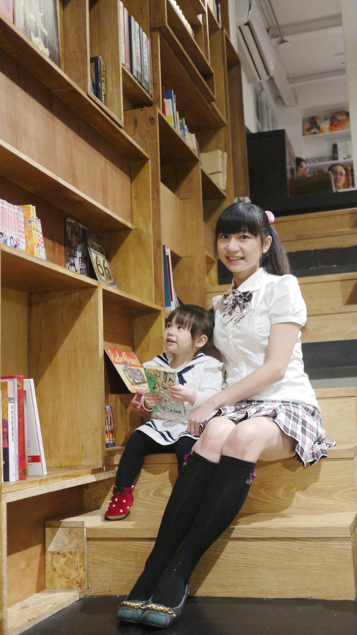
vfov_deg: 46.4
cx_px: 217
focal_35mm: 44
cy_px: 318
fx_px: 741
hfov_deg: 27.0
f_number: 1.7
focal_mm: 20
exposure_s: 1/60
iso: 800
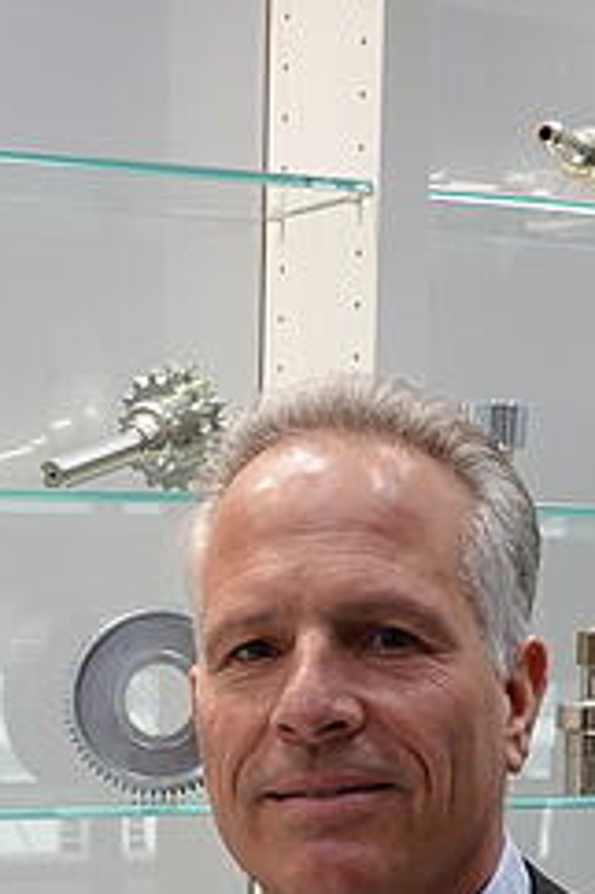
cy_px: 992
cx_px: 42
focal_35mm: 106
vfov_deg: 18.5
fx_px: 2631
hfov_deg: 12.8
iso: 250
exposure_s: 1/80
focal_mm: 15.28
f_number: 4
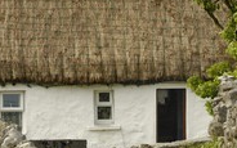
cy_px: 86
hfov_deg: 5.0
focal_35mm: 418
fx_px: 2700
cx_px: 155
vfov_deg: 3.1
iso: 100
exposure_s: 1/400
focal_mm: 120
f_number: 4.5
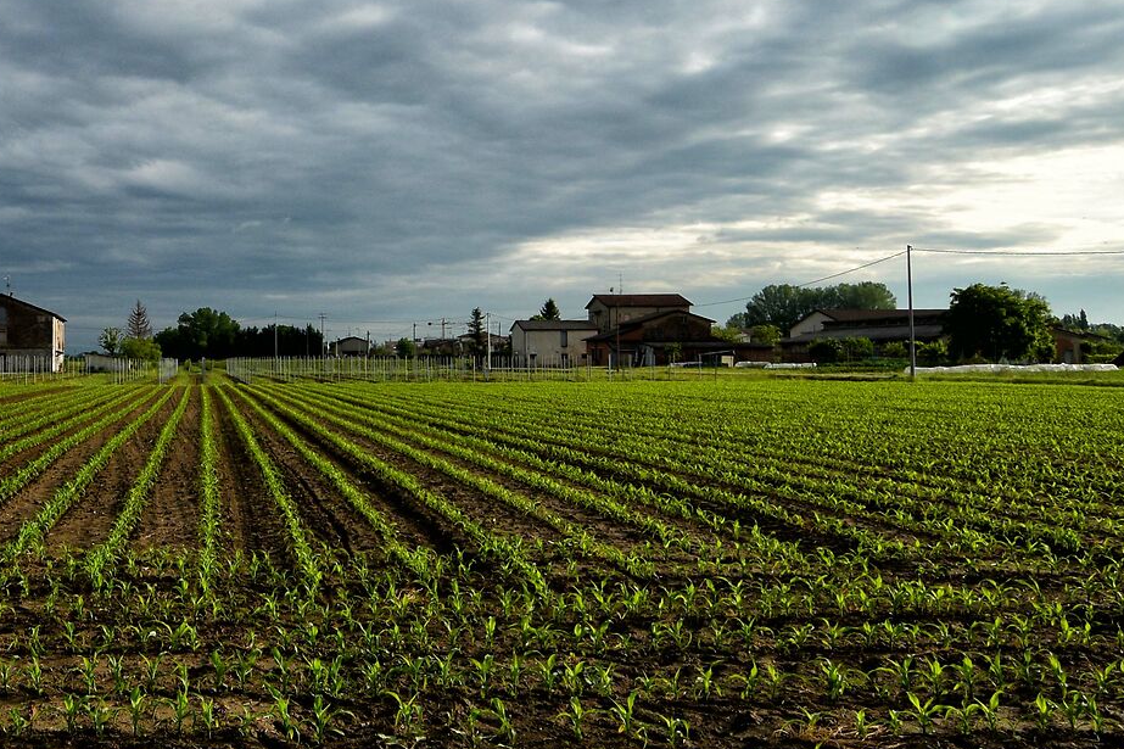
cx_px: 177
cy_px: 335
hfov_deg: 46.1
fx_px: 1217
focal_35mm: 39
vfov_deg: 34.2
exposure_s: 1/320
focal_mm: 10
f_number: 8
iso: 100
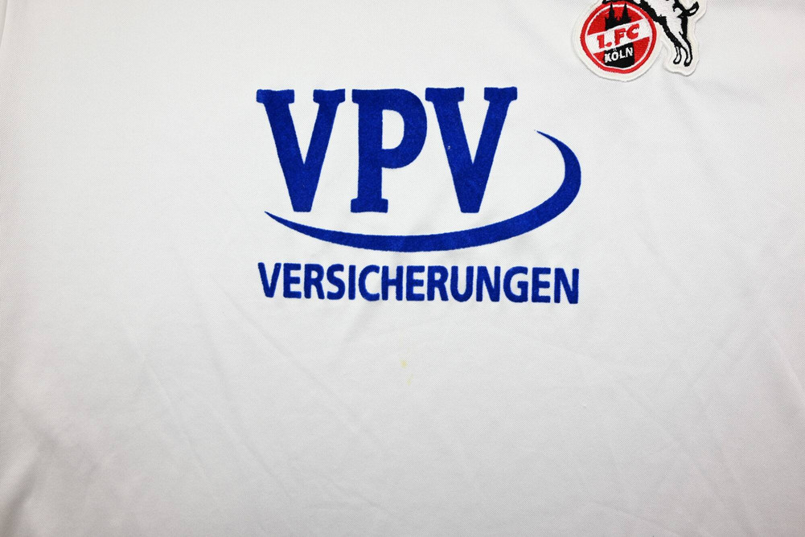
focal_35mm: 24
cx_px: 402
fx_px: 537
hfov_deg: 73.7
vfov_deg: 53.2
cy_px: 268
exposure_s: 1/125
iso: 200
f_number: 5.6
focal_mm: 24
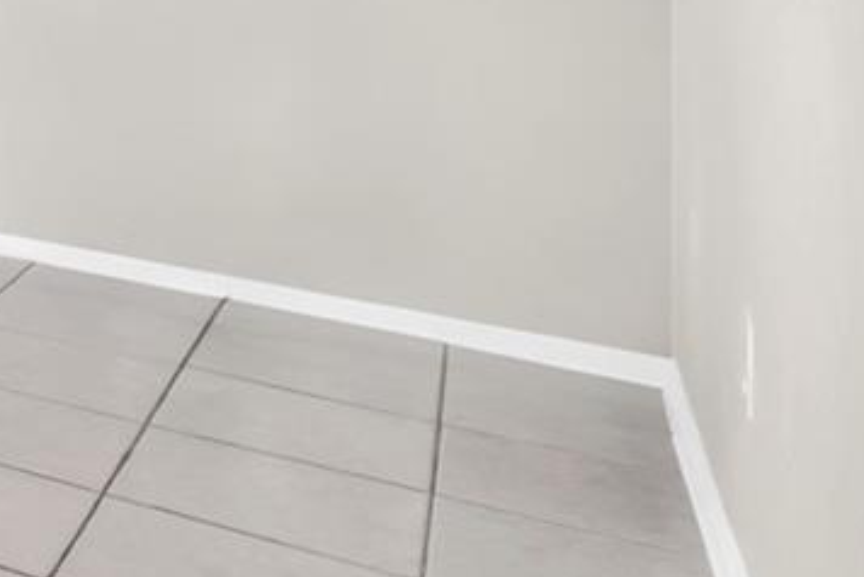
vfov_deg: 23.4
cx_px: -893
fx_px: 1297
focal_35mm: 54
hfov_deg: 19.0
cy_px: -76
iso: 800
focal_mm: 12
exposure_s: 1/60
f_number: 8
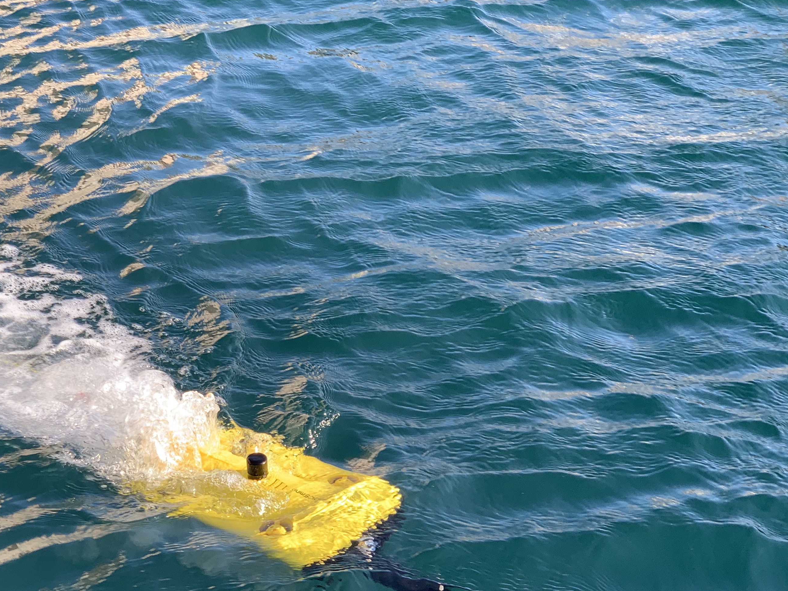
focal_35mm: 81
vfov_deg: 18.1
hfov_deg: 23.8
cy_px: 422
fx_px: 1844
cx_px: 183
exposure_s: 1/207
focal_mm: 6
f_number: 2.4
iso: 16
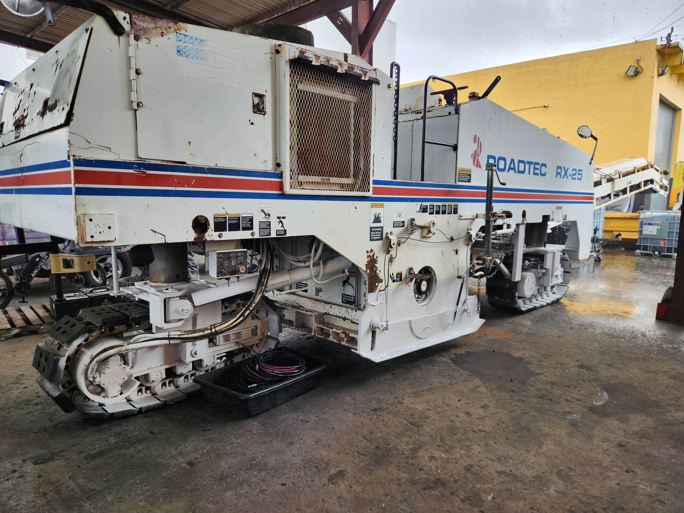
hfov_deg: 73.9
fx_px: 454
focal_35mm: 23
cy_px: 256
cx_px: 342
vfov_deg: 58.9
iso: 32
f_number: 1.8
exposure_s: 1/180
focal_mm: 5.4
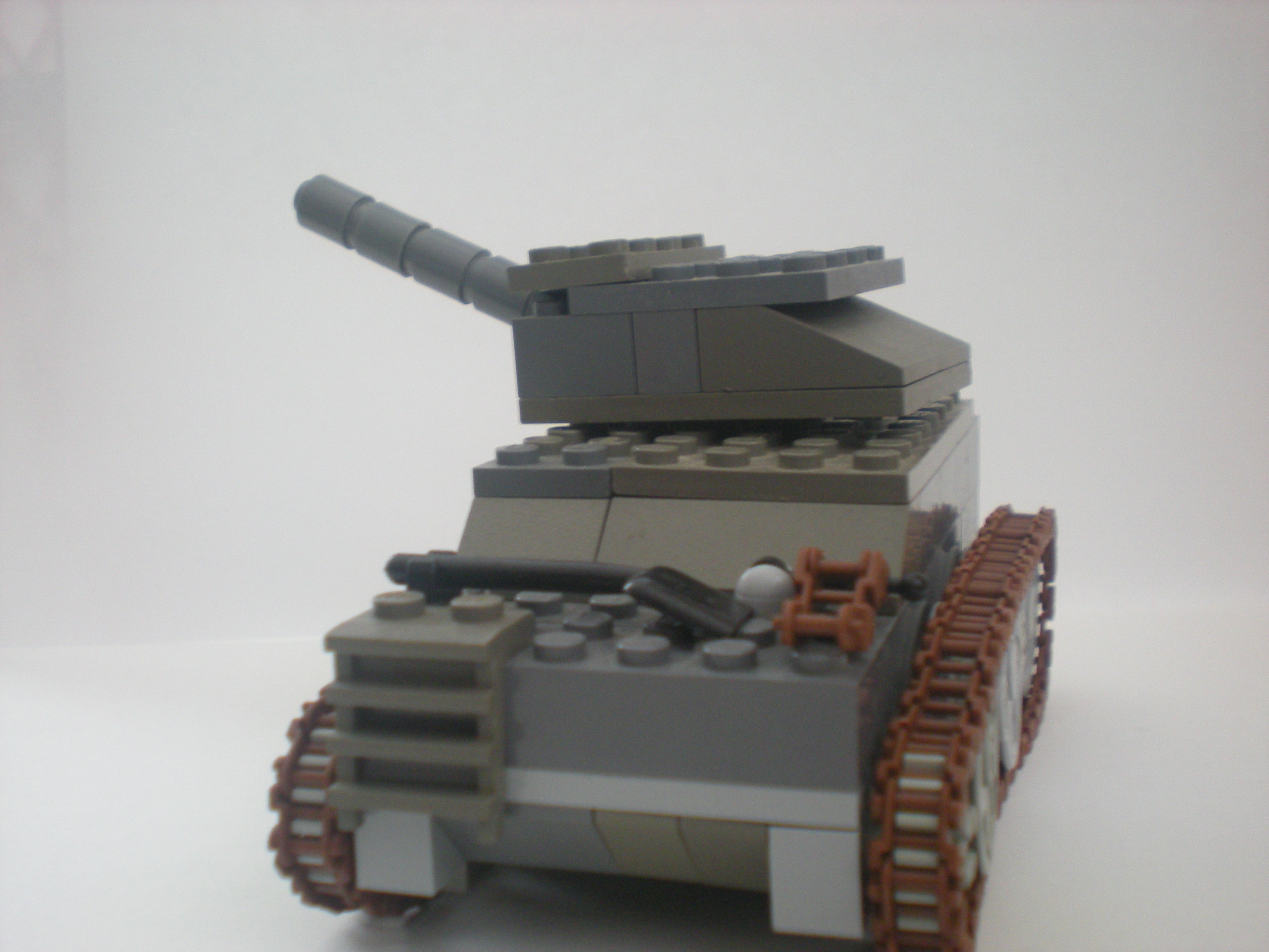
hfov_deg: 42.9
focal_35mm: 44
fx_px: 1613
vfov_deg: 32.9
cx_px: 634
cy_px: 476
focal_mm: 7.4
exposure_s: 1/10.1
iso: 200
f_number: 3.5
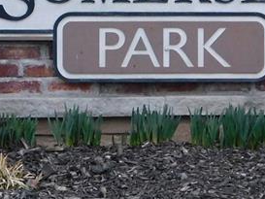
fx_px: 1693
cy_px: -41
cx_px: 93
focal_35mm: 221
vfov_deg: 6.7
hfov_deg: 8.9
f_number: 4
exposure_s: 1/30
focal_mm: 10.4
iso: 400
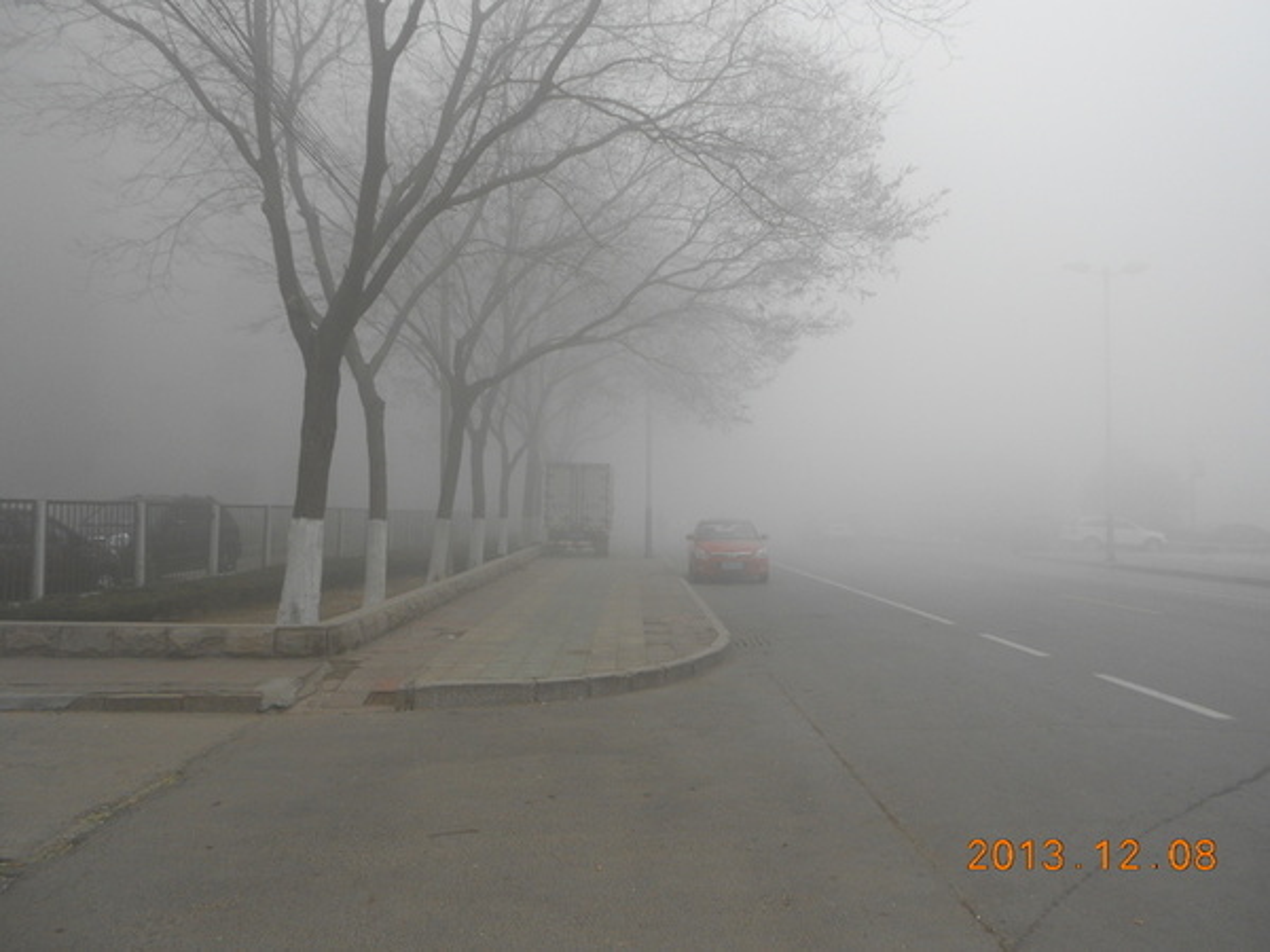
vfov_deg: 53.1
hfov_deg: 67.3
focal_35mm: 26
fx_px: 954
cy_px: 476
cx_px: 635
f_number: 3.2
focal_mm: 4.6
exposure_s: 1/80
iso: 100
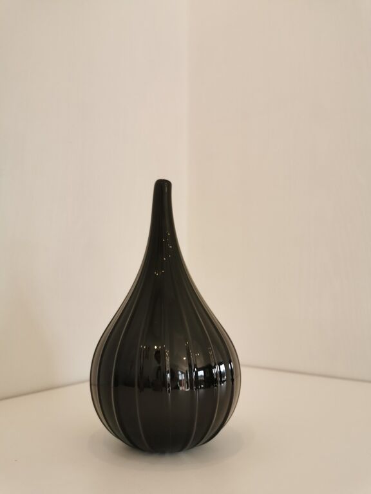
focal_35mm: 27
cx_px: 186
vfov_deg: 65.3
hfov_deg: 51.4
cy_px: 247
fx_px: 386
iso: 50
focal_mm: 5.58
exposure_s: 1/100
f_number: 1.8
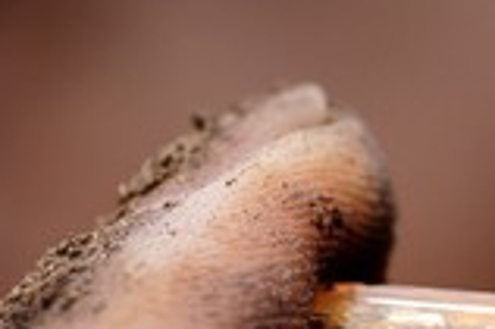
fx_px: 3283
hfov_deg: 8.6
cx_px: 495
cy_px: 313
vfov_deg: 5.7
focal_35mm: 239
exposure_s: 1/160
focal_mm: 60
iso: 100
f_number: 5.3
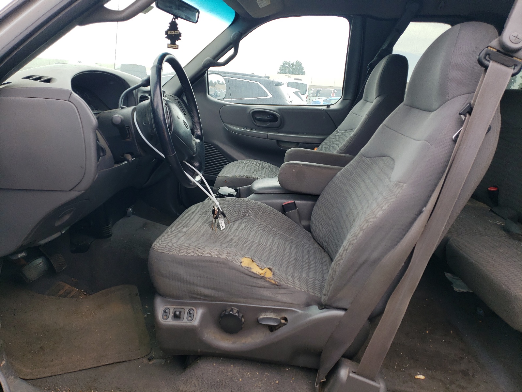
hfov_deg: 67.3
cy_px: 196
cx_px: 261
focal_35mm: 26
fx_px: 392
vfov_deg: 53.1
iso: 50
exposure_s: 1/588
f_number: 1.5
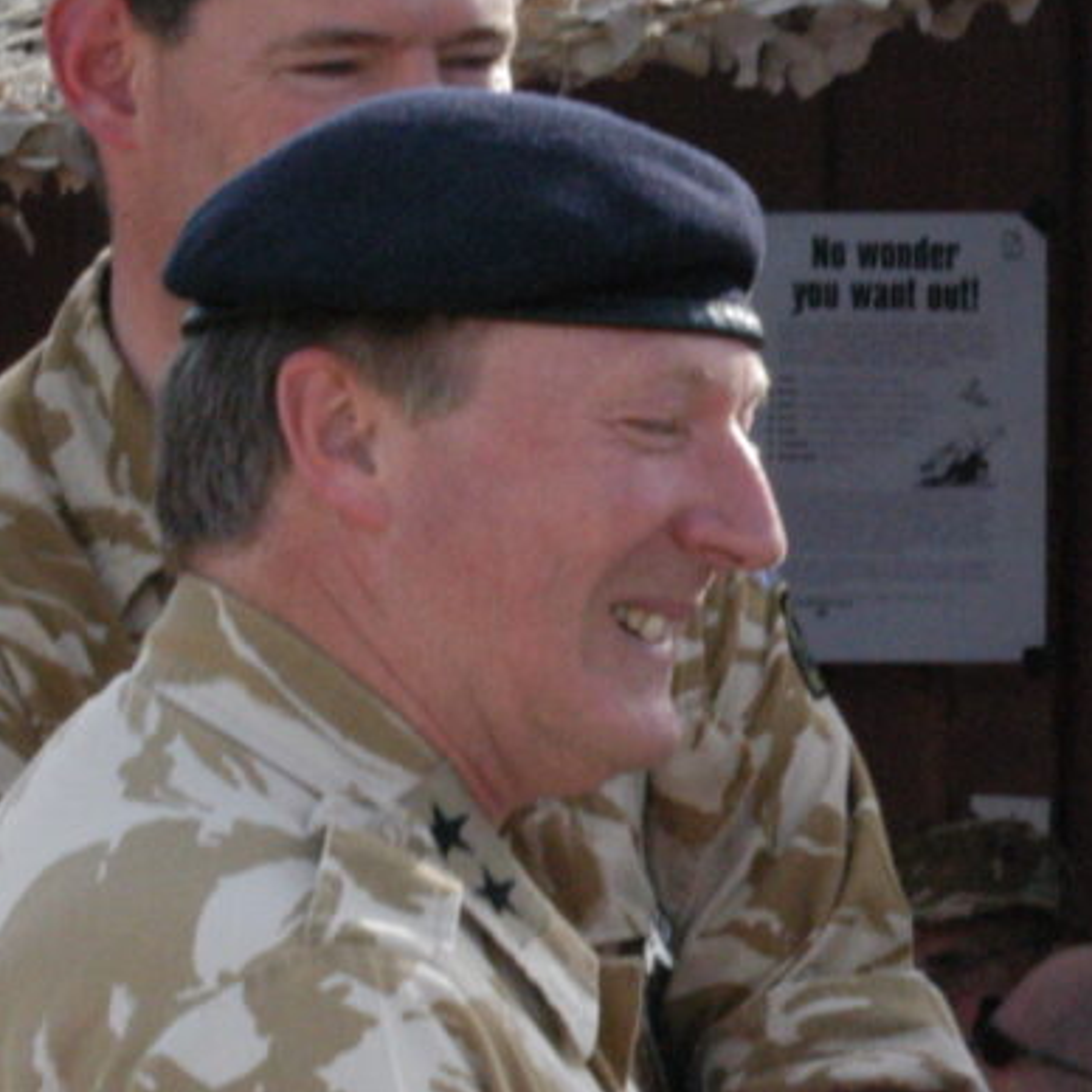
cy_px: 573
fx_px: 12634
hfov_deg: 4.9
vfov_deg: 4.9
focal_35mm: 354
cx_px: 1641
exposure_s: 1/125
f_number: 22
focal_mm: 90
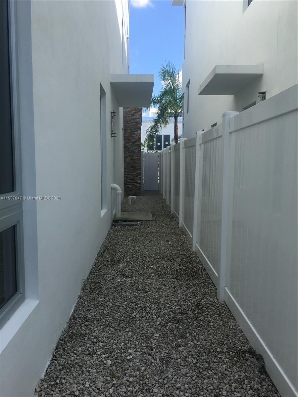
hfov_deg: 48.2
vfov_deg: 61.7
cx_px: 149
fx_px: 333
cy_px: 198
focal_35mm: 29
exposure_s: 1/641
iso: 25
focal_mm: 4.15
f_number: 2.2
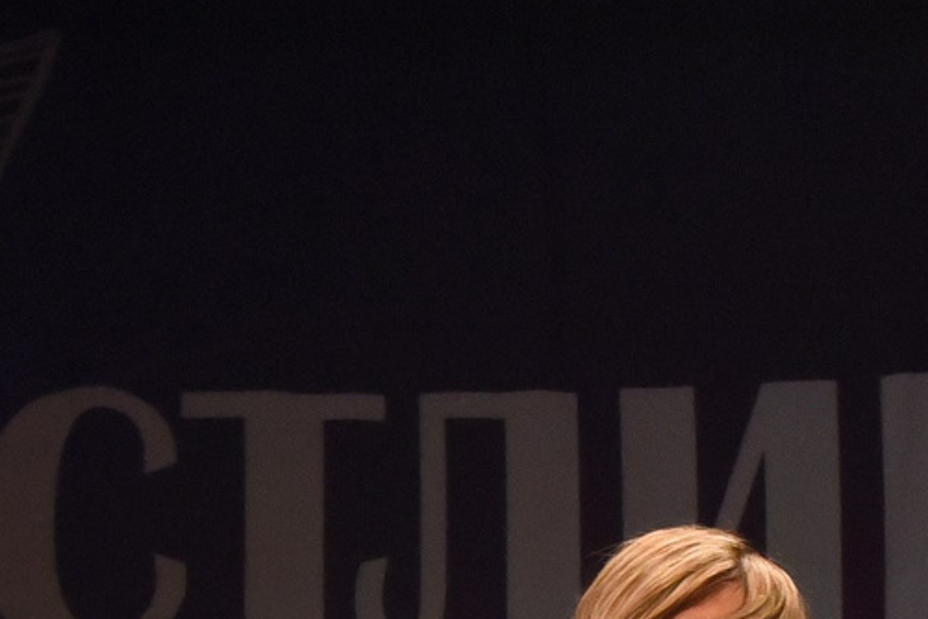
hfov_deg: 11.5
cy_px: 1426
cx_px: 372
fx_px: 4614
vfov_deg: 7.3
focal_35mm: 179
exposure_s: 1/320
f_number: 6.3
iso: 5000
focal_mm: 35
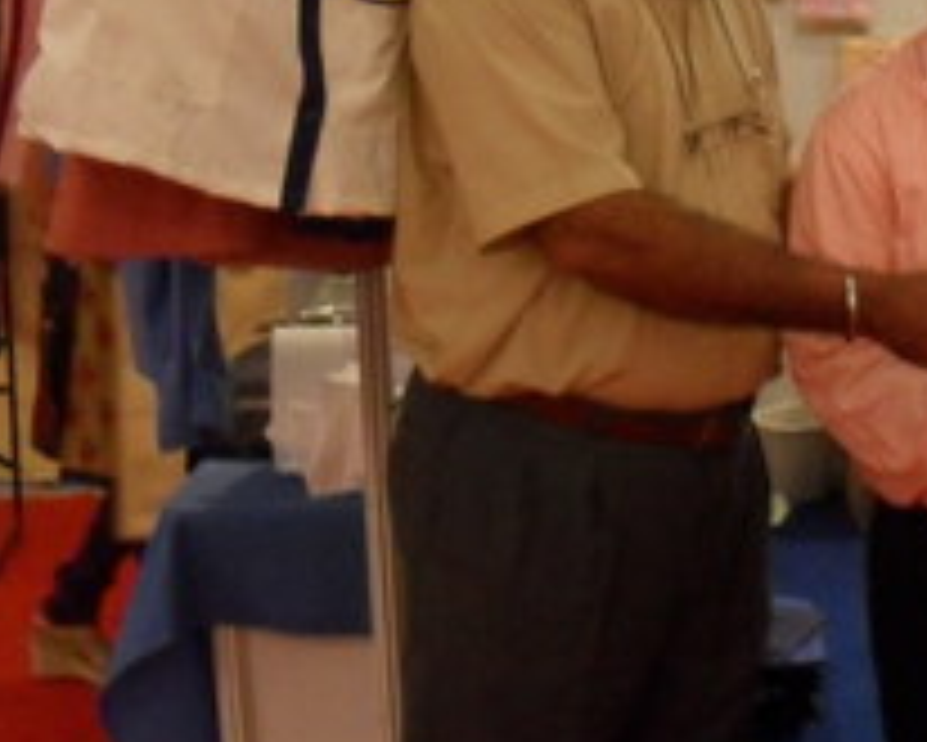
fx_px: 2278
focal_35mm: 83
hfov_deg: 21.4
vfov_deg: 18.4
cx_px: 1107
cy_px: 169
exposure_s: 1/15
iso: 320
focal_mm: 6.3
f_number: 3.2
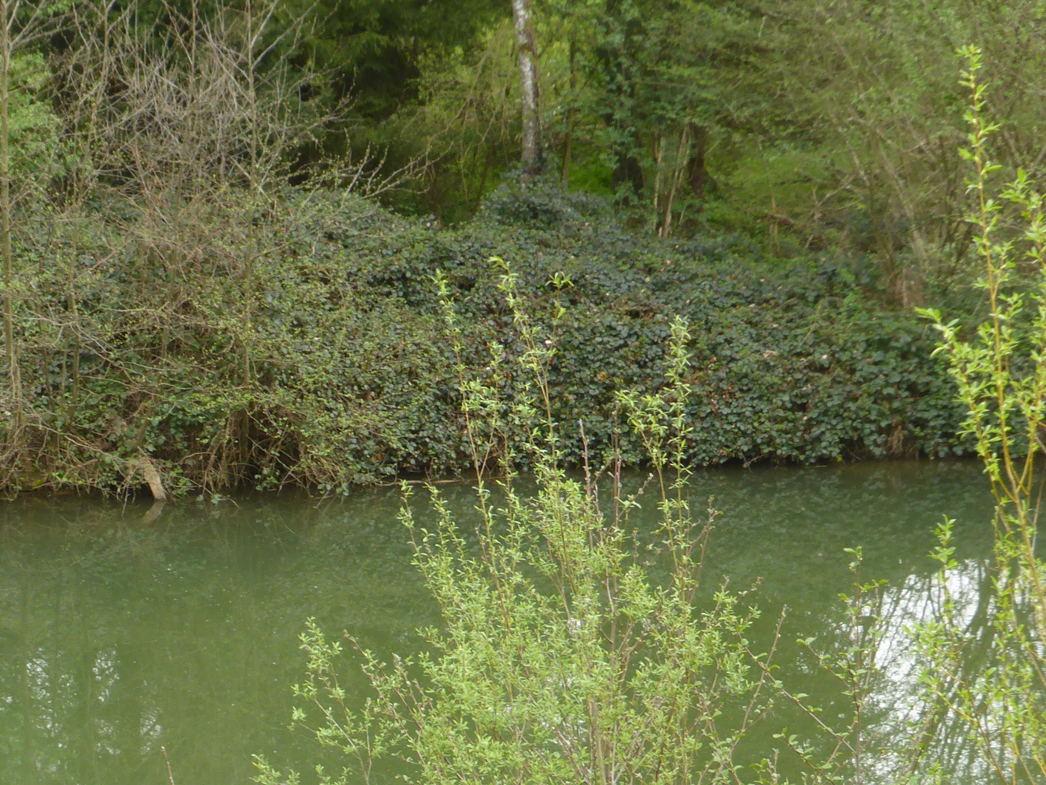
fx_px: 3203
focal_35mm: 106
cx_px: 215
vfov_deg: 13.7
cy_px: 861
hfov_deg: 18.4
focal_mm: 8.5
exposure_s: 1/125
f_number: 4.2
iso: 100
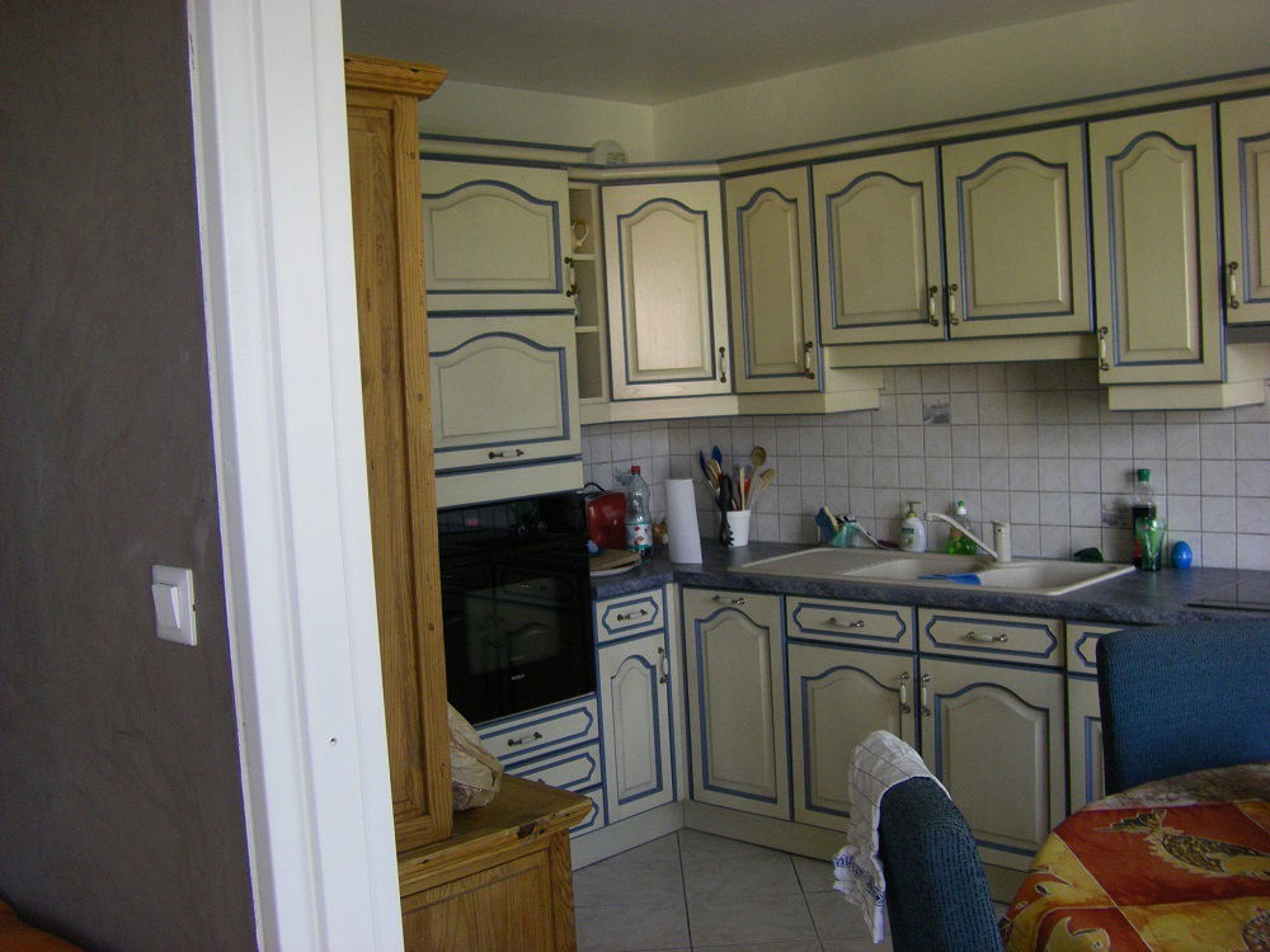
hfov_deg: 49.0
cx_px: 635
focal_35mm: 38
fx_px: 1394
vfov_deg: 37.7
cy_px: 476
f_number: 3.5
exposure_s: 1/50
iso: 200
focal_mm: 6.3
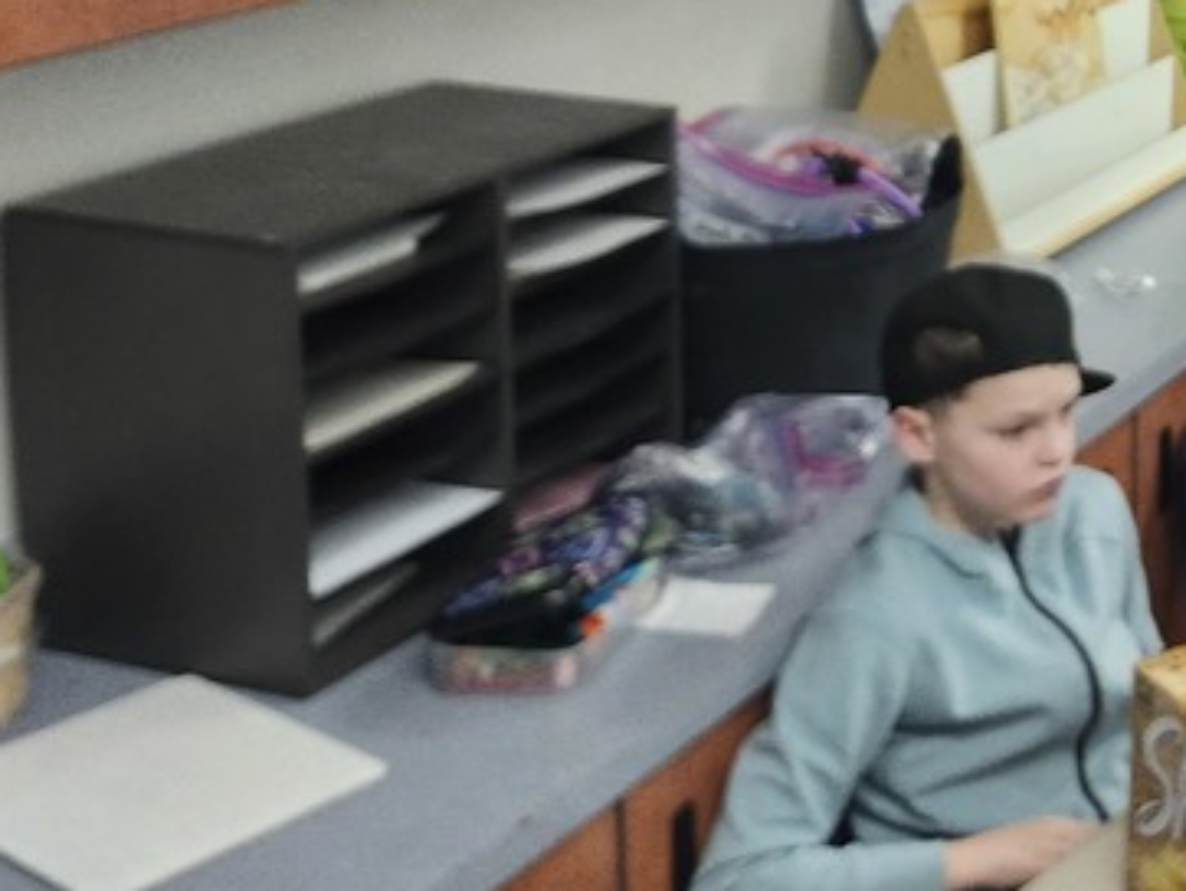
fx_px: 2228
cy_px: -151
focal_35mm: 65
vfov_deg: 21.2
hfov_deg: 25.5
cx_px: 1559
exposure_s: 1/120
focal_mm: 5.54
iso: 500
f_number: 1.8
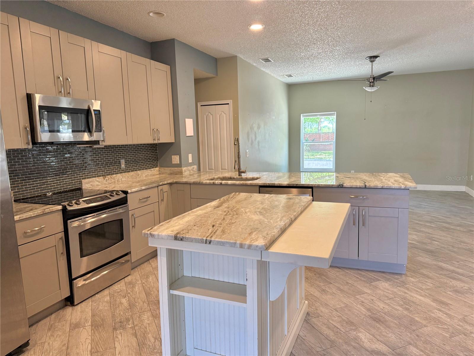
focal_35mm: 24
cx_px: 237
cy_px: 178
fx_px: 329
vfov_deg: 56.8
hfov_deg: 71.6
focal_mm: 6.76
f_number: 1.78
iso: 250
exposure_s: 1/120
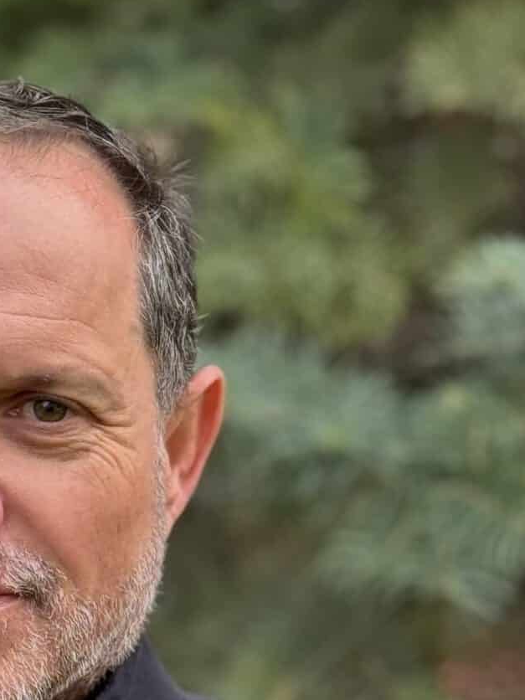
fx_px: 2973
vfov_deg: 13.4
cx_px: -30
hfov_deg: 10.0
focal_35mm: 147
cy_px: 474
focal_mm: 6.76
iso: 80
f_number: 1.78
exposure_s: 1/434
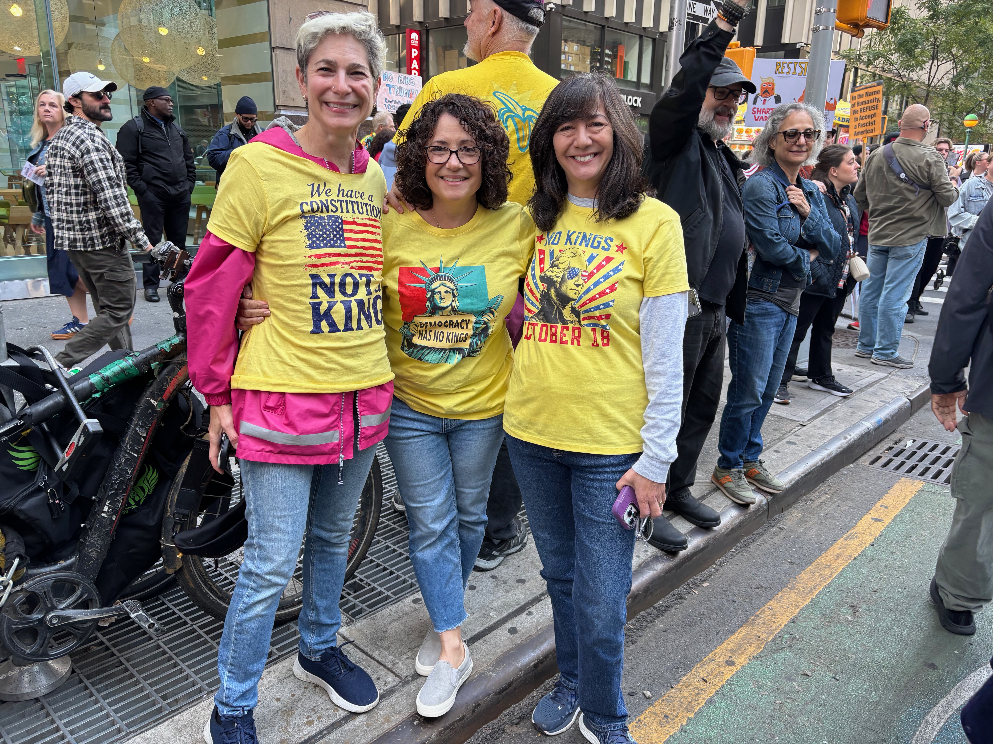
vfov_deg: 53.1
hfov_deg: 67.3
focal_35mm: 26
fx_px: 746
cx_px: 496
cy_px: 372
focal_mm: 5.96
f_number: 1.6
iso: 64
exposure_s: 1/121
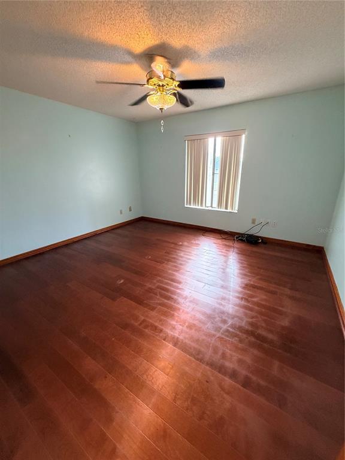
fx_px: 186
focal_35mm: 14
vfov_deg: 102.1
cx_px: 172
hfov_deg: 85.7
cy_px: 230
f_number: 2.2
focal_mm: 2.22
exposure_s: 1/60
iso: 400
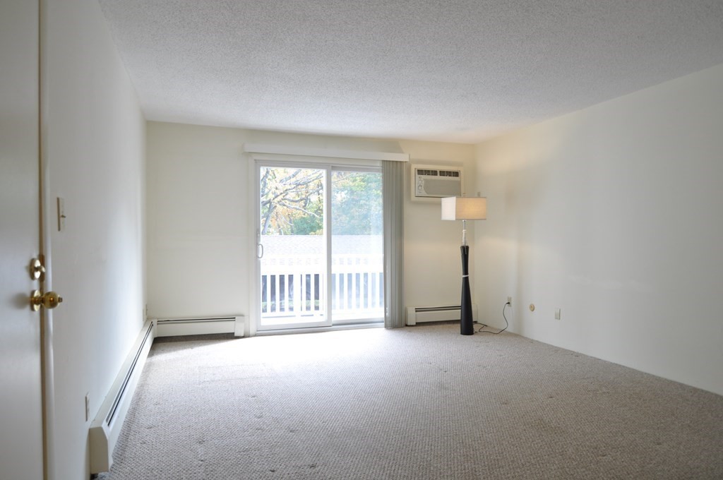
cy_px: 240
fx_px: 481
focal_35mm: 24
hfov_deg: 73.8
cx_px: 362
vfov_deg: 53.0
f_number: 5
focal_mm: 16
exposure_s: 1/100
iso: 400
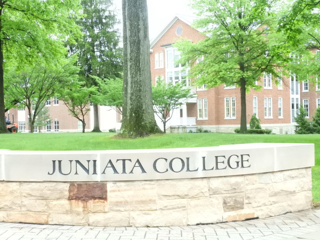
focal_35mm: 60
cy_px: 120
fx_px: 555
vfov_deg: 24.4
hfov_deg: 32.2
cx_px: 160
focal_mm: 10.7
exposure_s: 1/60
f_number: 7.6
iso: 1600
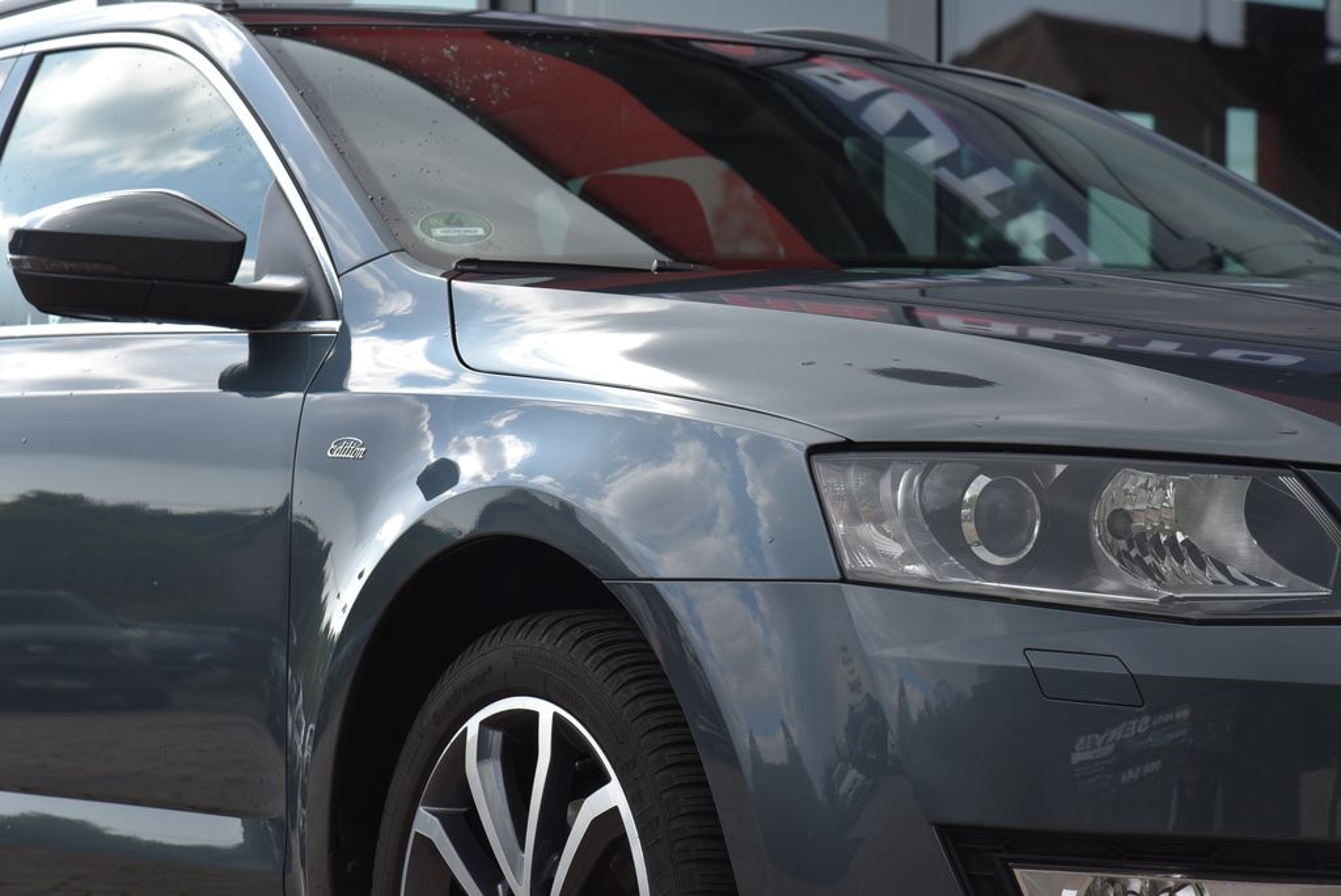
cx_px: 670
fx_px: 4472
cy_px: 448
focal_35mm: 120
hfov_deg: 17.1
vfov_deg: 11.4
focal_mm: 120
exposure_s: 1/320
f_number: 9
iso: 500
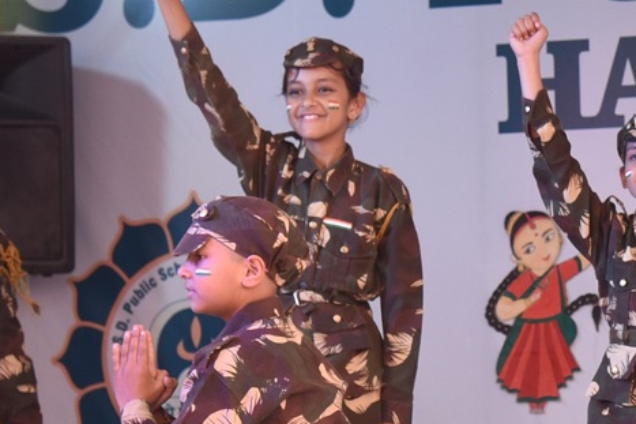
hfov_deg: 9.1
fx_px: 3938
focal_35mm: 223
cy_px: 497
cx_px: 749
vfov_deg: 6.1
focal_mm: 52
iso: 640
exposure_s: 1/125
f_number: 6.3
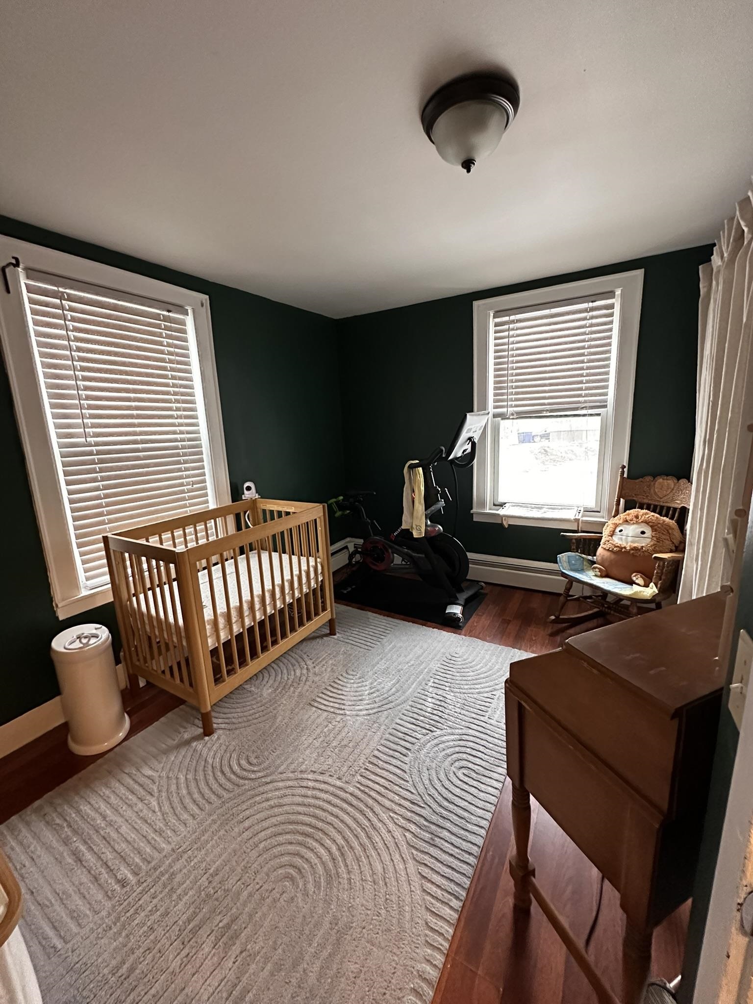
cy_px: 502
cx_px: 376
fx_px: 406
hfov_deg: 85.7
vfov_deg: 102.1
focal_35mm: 14
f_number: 2.2
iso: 1000
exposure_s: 1/60
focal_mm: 2.22
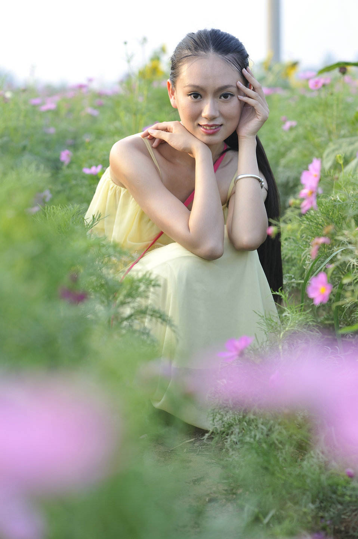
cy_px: 270
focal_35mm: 85
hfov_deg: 16.0
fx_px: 1270
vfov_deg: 23.9
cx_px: 179
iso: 200
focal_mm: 85
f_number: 4
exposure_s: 1/180
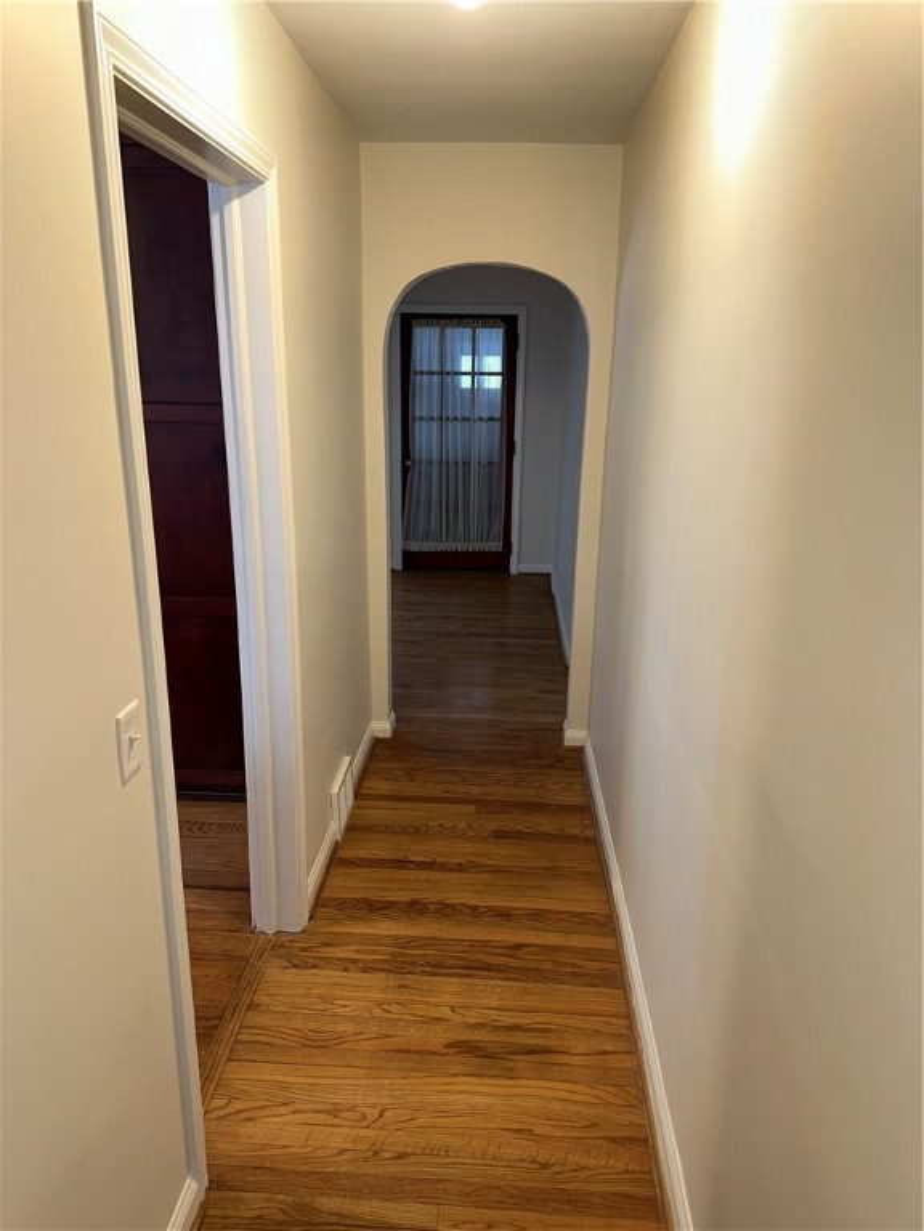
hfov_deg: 56.8
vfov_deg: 71.6
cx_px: 462
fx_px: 854
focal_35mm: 24
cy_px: 616
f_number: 1.78
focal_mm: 6.86
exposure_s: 1/36
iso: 64
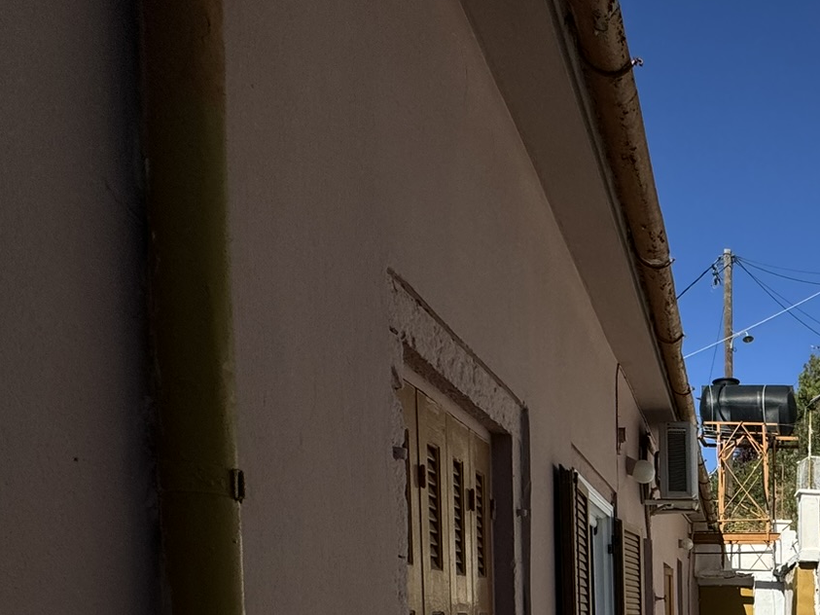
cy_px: 663
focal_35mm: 34
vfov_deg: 36.1
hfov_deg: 44.2
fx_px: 805
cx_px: 855
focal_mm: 2.22
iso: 40
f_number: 2.2
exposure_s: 1/4926
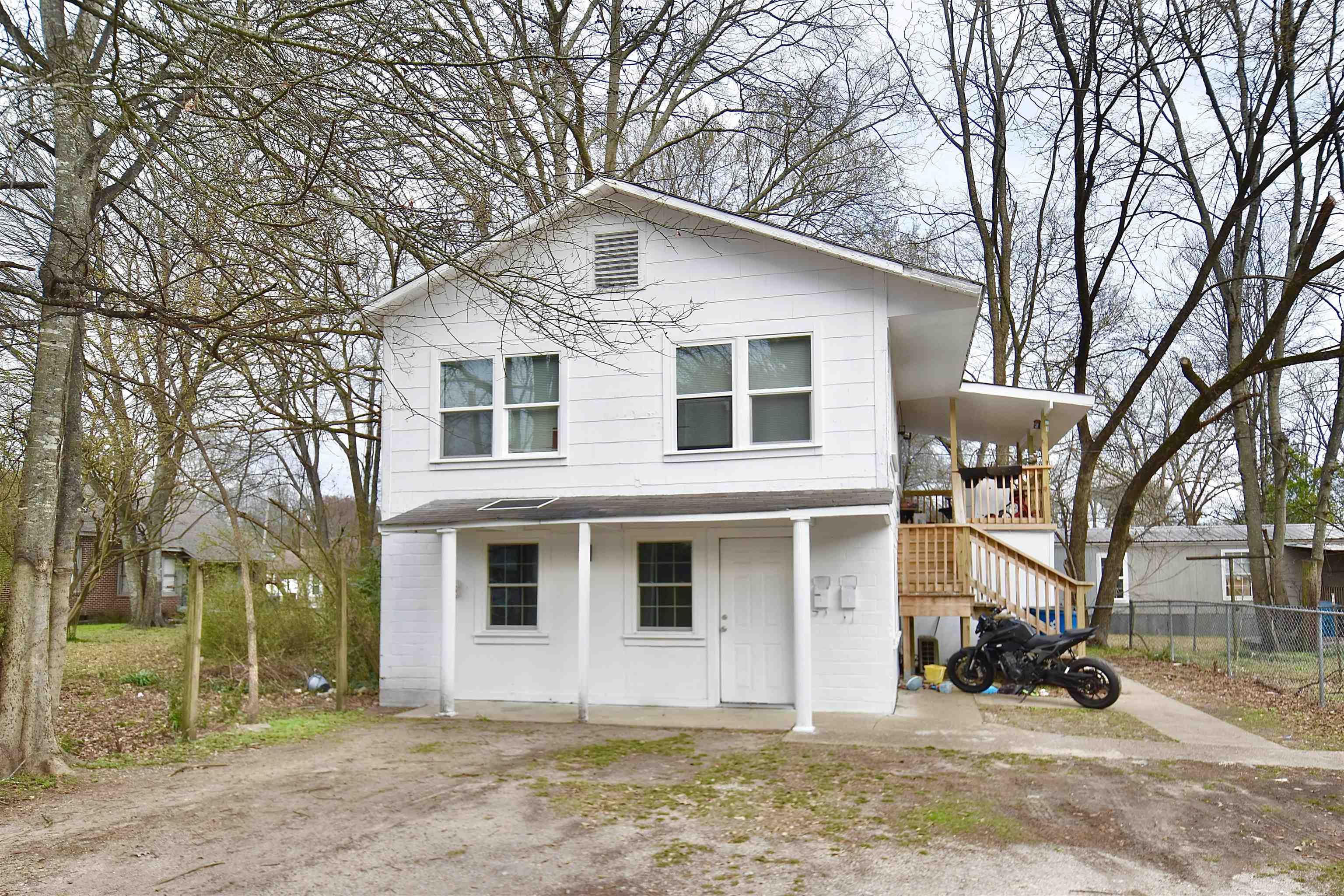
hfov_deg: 73.7
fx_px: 896
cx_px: 672
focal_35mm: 24
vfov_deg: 53.1
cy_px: 448
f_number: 8
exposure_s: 1/250
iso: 360
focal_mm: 16
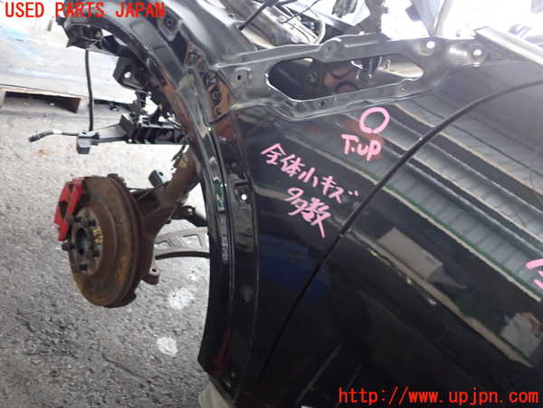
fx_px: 471
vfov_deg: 46.8
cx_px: 272
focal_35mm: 30
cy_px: 204
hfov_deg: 60.0
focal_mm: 5.4
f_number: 2.3
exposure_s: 1/30
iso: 500
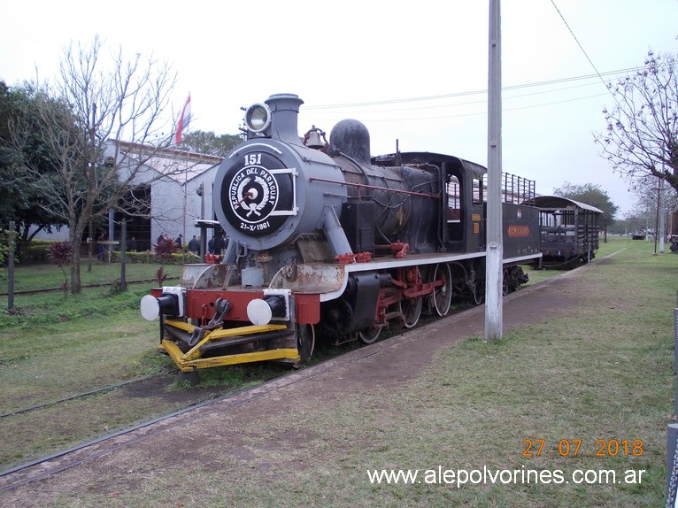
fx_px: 744
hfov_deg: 49.0
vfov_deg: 37.7
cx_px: 339
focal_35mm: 38
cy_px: 254
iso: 80
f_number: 3.1
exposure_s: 1/250
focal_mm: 5.3
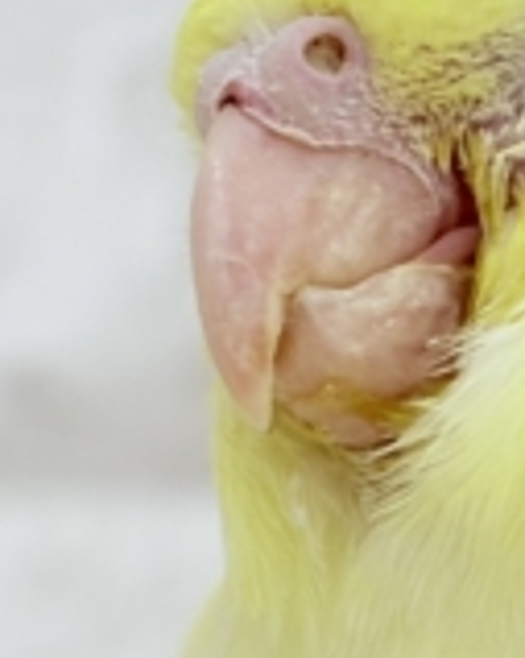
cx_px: 872
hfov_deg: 7.4
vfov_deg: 9.5
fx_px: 3966
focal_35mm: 204
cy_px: 339
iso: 32
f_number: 1.6
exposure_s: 1/50
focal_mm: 5.96
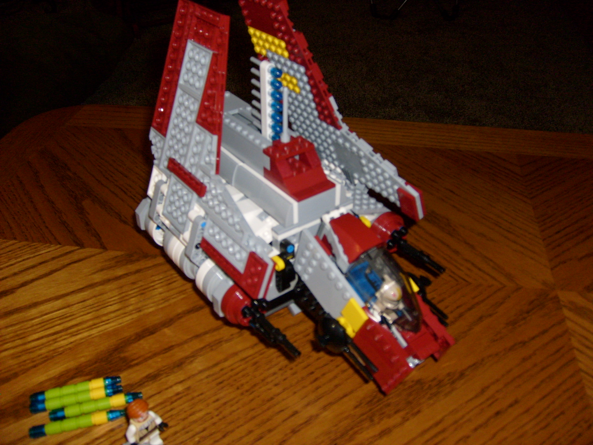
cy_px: 222
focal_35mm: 35
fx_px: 600
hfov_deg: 52.6
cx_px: 296
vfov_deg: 40.7
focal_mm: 5.8
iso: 100
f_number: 2.8
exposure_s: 1/45
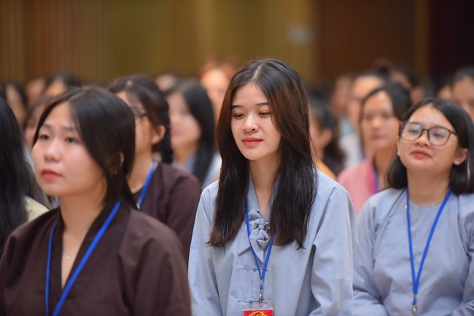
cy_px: 158
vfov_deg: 7.8
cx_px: 237
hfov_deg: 11.7
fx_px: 2303
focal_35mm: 175
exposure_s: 1/160
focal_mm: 175
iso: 1000
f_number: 3.2
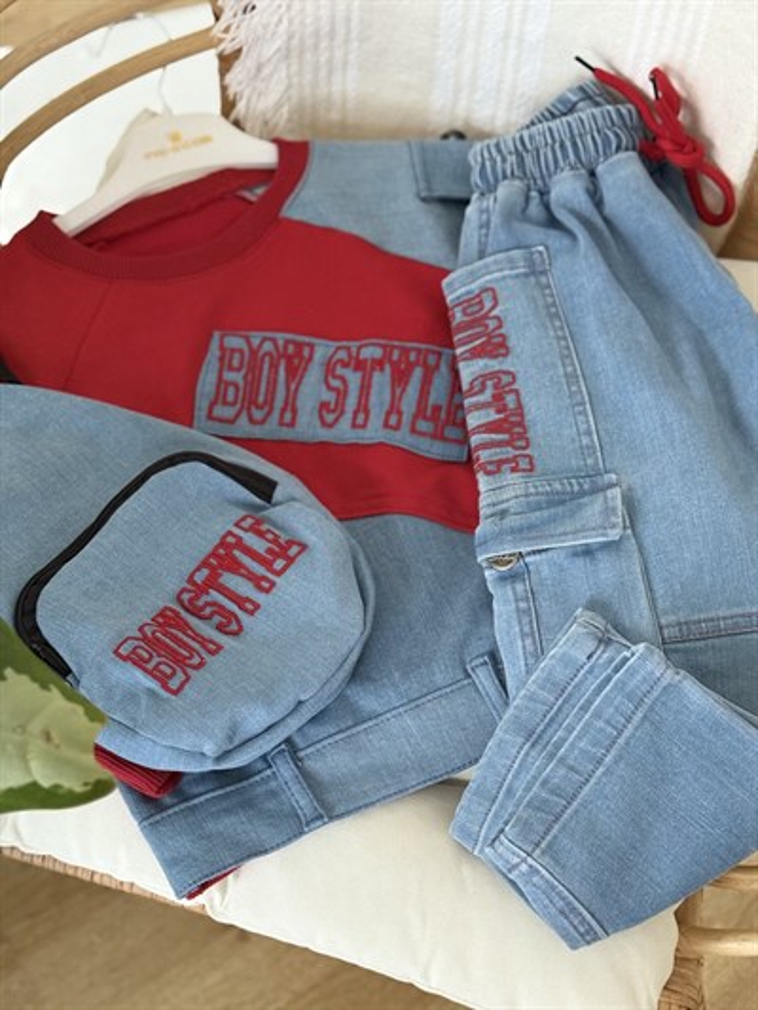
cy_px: 505
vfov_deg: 39.6
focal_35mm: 48
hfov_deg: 30.3
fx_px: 1401
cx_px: 379
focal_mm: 6.76
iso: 400
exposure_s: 1/40
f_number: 1.78
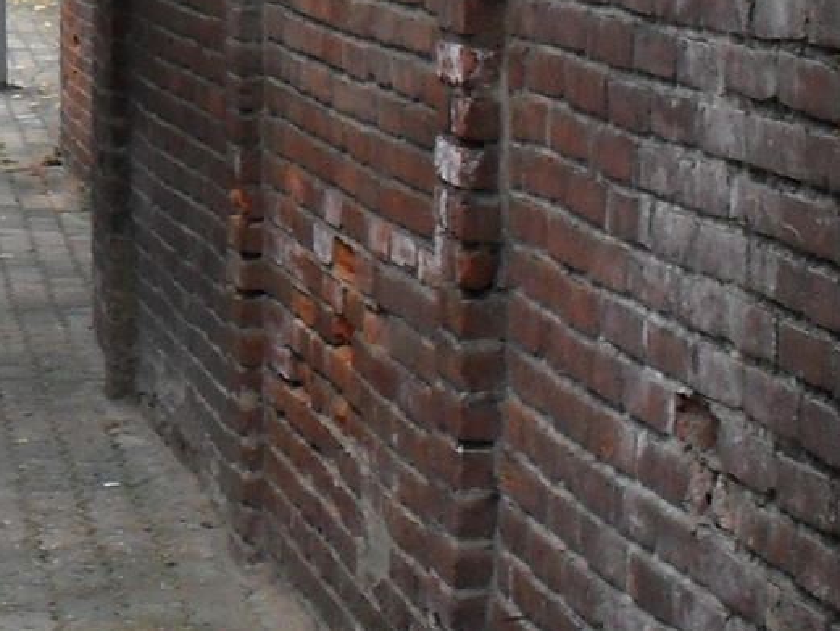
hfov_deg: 11.3
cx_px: -390
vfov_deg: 8.7
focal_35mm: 168
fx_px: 4078
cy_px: -157
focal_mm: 6.3
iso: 100
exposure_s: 1/90
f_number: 3.2
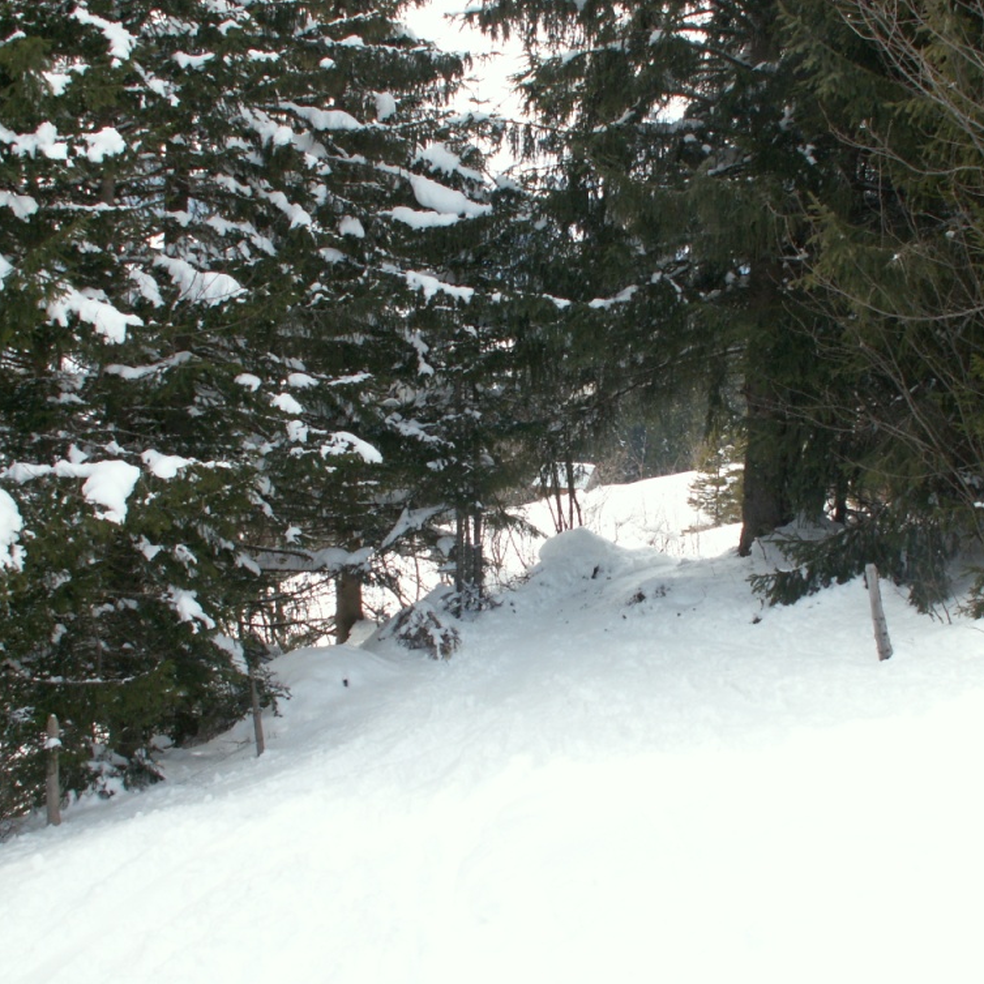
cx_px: 604
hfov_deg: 39.8
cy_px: 493
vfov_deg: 40.0
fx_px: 1351
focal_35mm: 42
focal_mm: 5.86
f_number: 5
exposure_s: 1/125
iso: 50
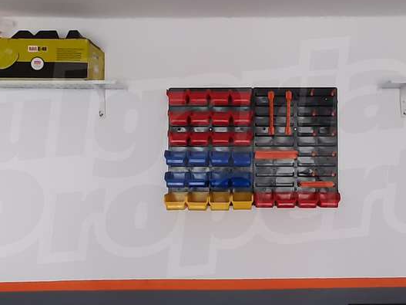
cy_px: 166
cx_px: 233
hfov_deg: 50.0
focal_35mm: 37
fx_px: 434
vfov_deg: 38.6
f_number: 2.2
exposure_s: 1/25
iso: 250
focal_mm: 1.42
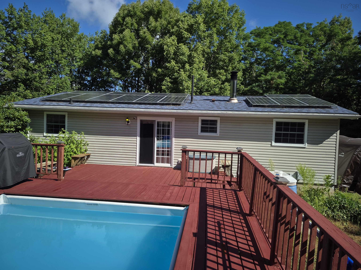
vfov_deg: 58.9
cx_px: 180
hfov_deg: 73.9
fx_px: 240
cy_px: 135
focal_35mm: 23
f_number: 1.8
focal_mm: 5.4
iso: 25
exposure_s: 1/1492
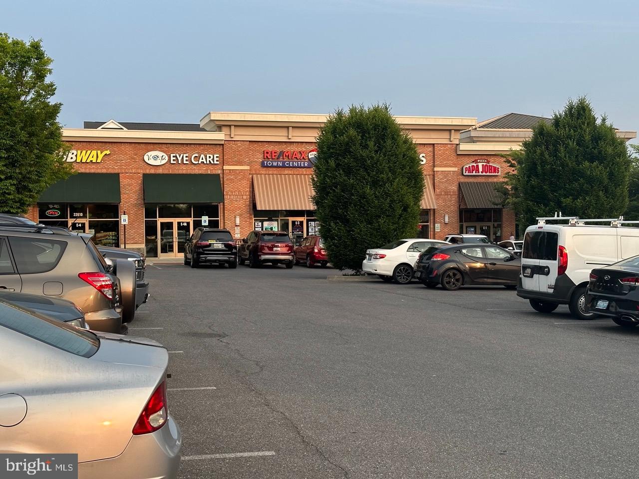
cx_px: 320
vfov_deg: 30.3
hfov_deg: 39.7
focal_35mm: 48
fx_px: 886
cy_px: 240
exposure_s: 1/785
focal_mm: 6.86
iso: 64
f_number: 1.78
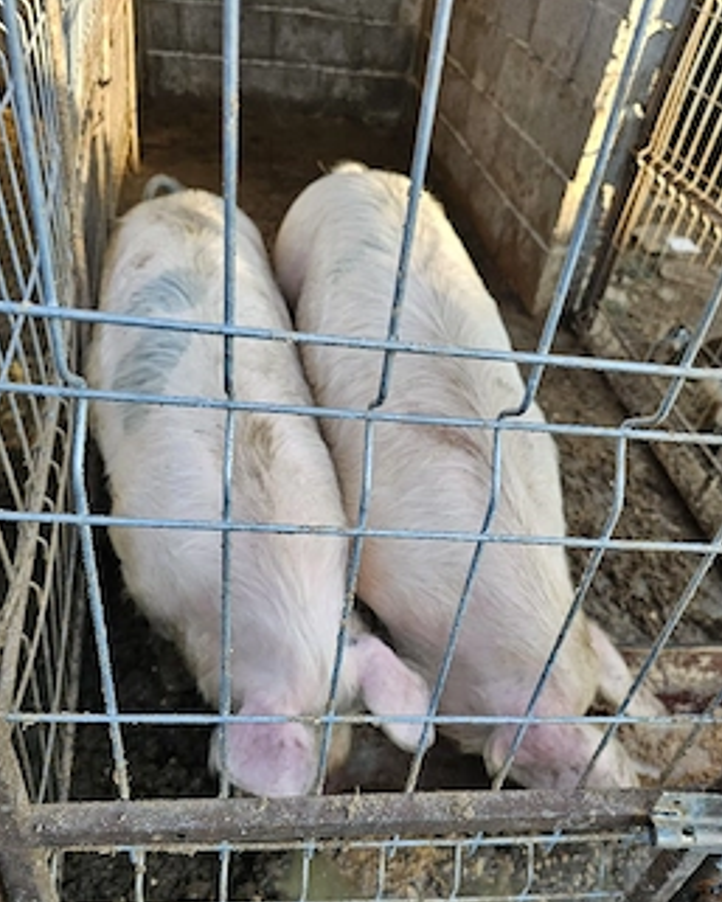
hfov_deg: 51.4
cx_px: 410
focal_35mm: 28
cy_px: 520
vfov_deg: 61.9
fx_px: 748
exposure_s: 1/182
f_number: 1.7
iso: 64
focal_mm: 6.3
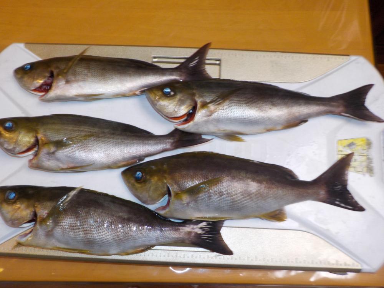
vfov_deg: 46.8
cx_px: 192
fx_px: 333
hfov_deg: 60.0
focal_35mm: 30
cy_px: 144
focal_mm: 4.1
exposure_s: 1/30
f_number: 3.3
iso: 125
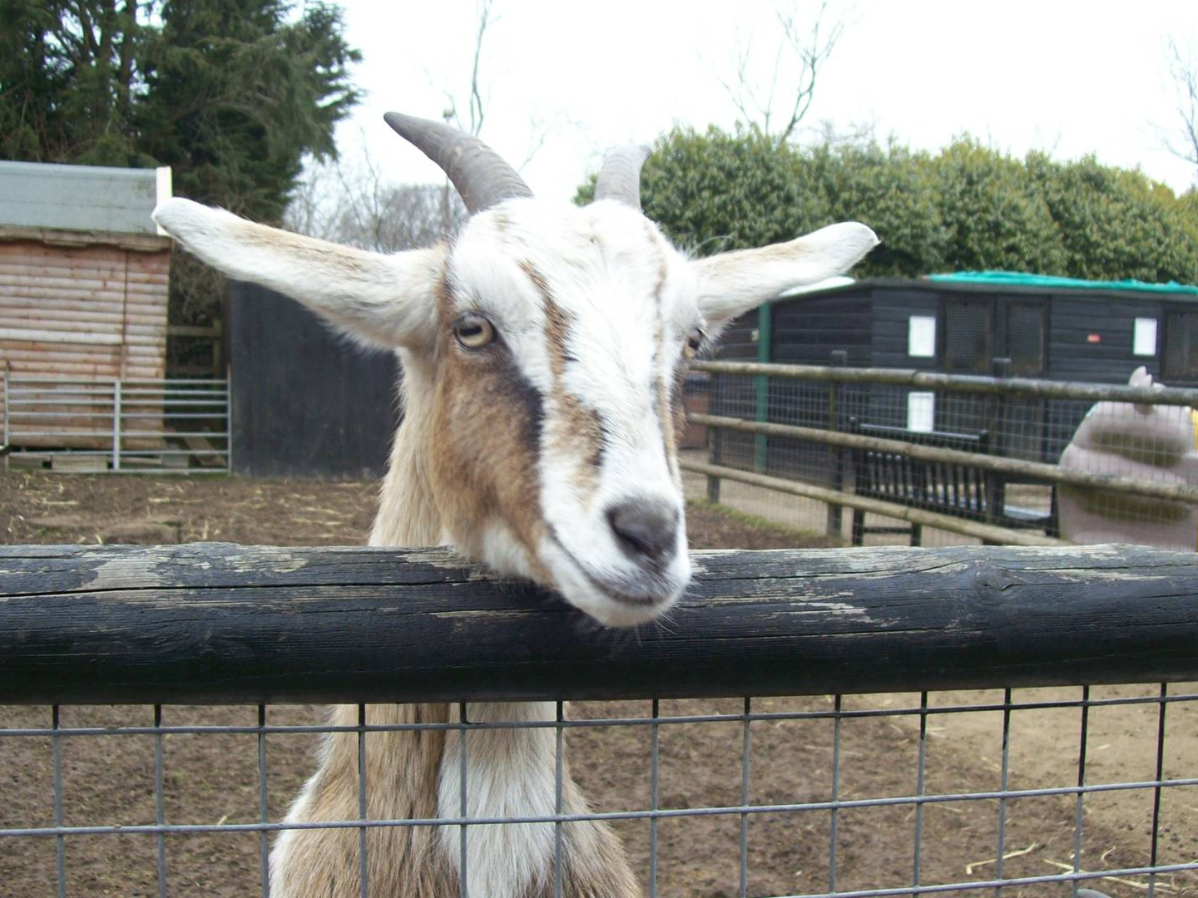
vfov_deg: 36.0
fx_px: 1384
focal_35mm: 40
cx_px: 601
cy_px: 452
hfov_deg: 46.8
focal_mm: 6
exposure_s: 1/173
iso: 80
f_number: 2.7
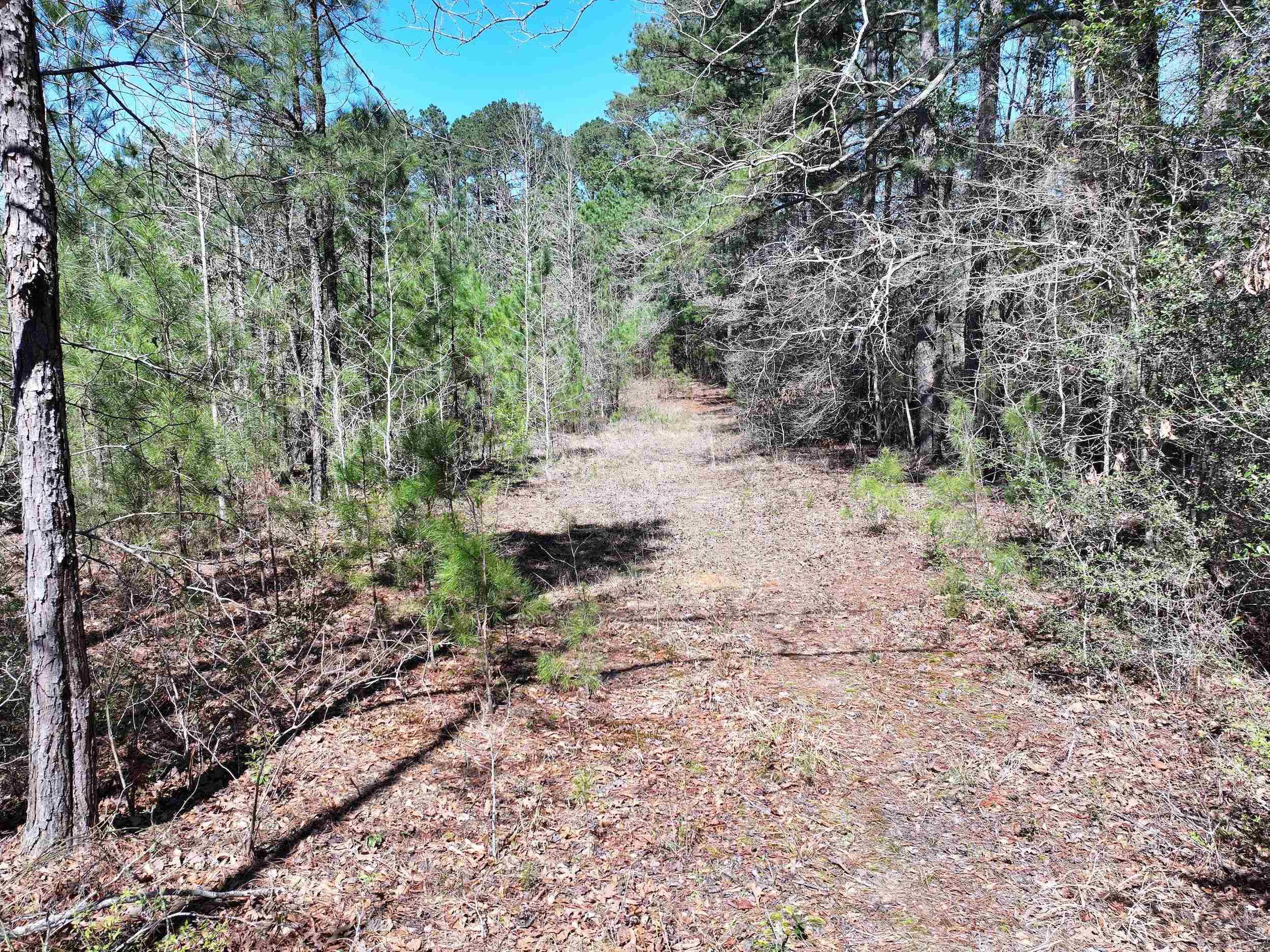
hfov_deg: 71.6
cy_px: 476
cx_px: 635
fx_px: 880
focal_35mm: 24
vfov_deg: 56.8
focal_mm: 12.29
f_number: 2.8
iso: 100
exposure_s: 1/800
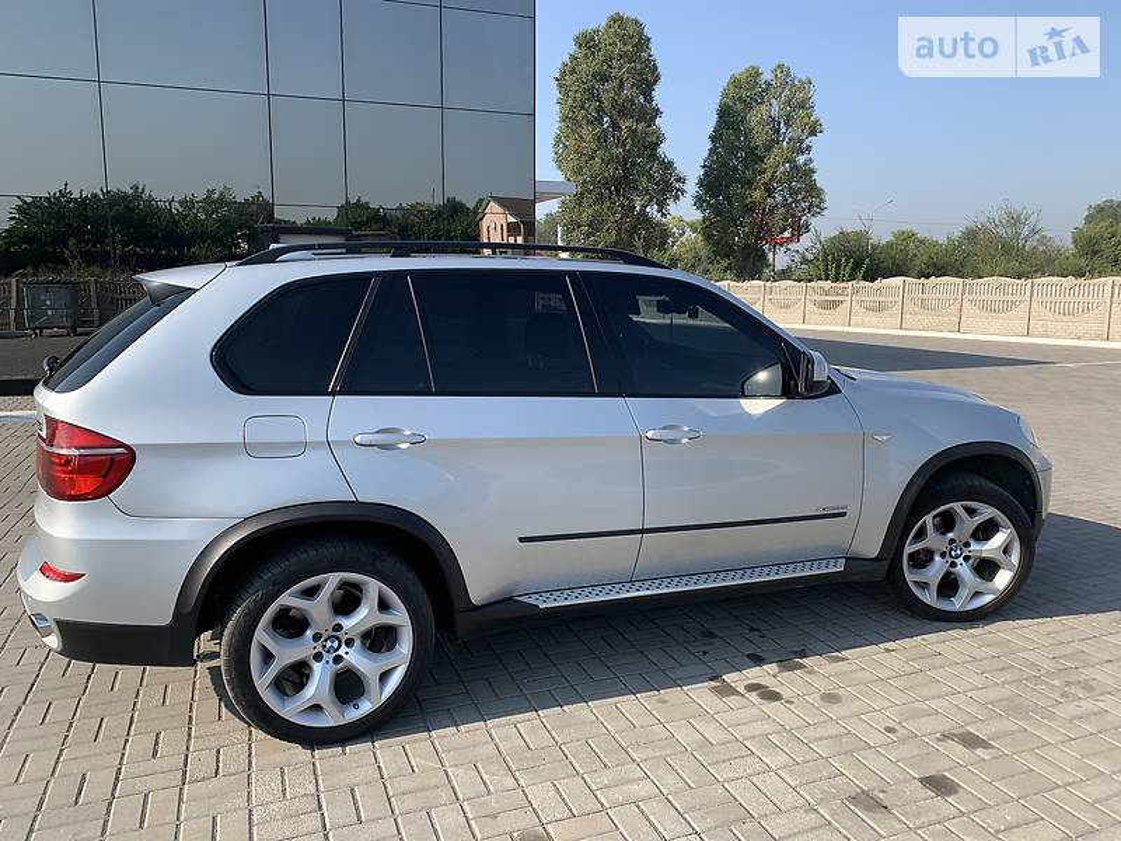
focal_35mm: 26
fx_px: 842
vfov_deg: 53.1
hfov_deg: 67.3
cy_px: 420
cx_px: 560
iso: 25
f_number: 1.8
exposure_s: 1/1282
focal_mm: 4.2
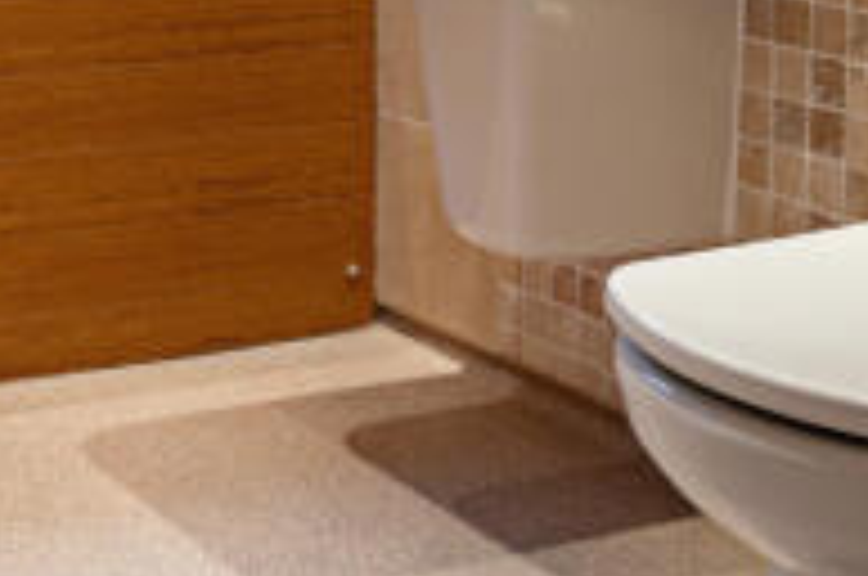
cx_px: 81
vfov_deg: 14.8
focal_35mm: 89
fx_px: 2142
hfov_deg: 22.3
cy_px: -101
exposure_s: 1/30
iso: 800
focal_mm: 36
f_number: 5
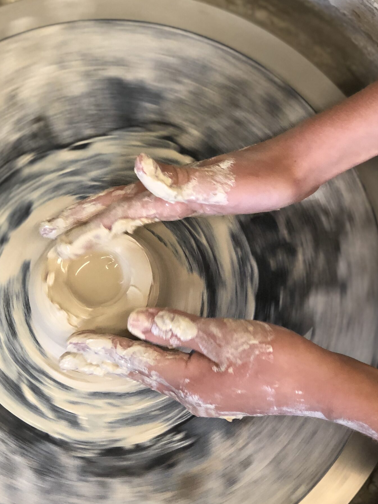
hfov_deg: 19.9
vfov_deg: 26.3
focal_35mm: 74
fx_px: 1078
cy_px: 301
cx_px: 162
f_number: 2.4
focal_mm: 6
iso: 100
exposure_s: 1/40
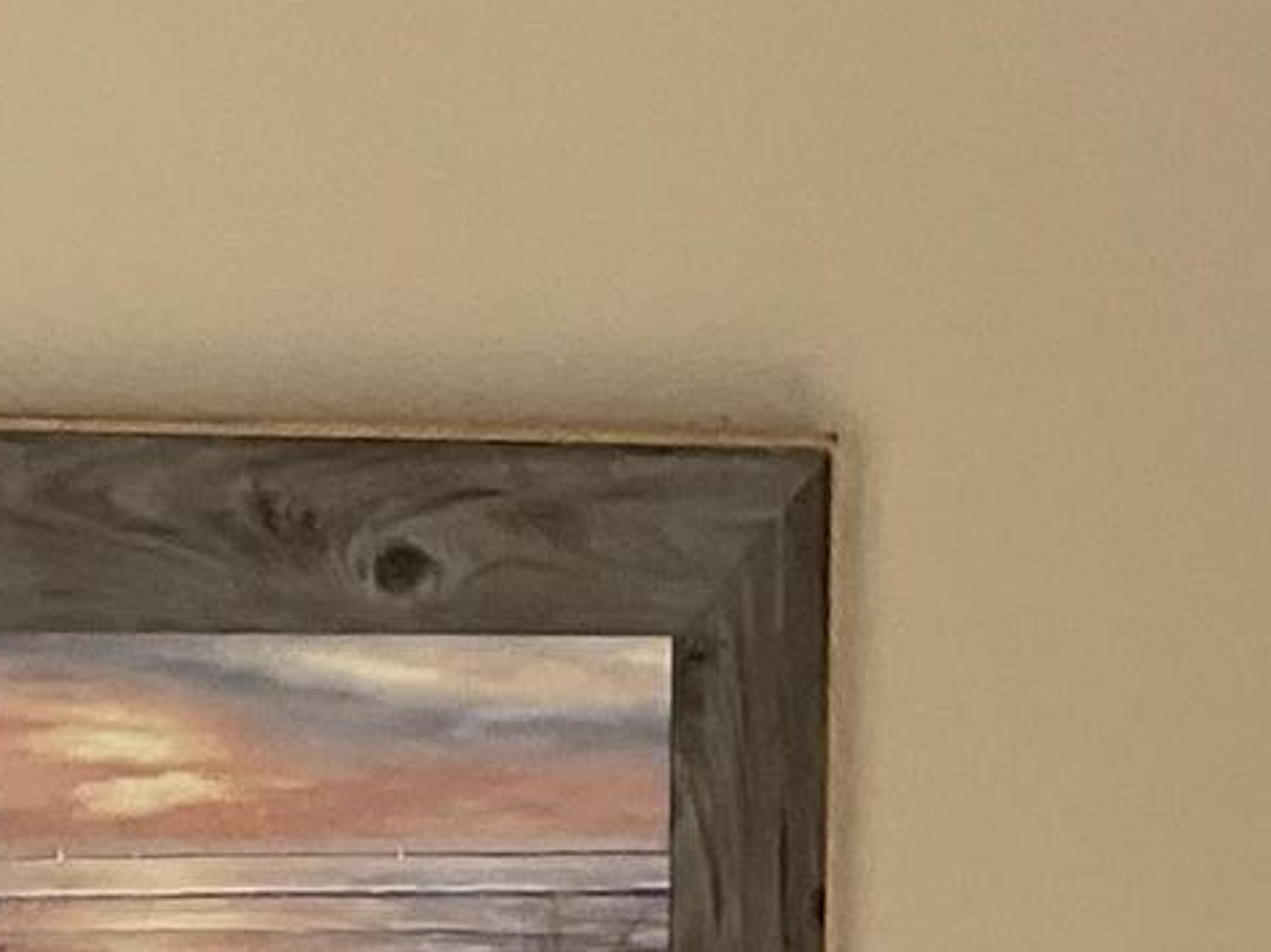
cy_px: 2824
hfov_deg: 10.5
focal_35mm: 188
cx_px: 223
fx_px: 6899
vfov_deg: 7.1
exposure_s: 1/157
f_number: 1.8
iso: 16
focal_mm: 3
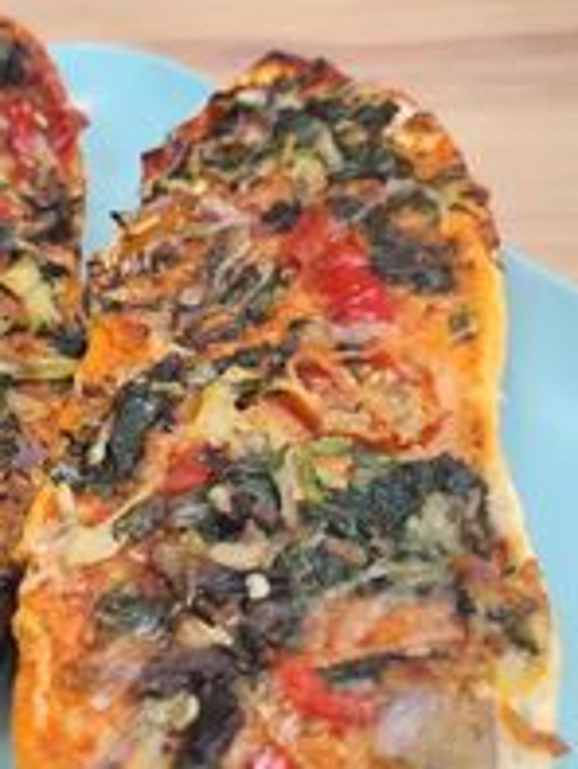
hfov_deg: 27.5
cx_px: 109
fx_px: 1156
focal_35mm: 52
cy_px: 386
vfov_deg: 36.8
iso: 125
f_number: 1.8
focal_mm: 5
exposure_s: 1/100
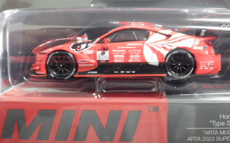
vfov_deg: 23.5
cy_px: 57
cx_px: 128
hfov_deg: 36.9
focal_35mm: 55
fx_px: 345
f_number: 3.6
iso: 800
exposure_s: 1/25
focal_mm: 7.4
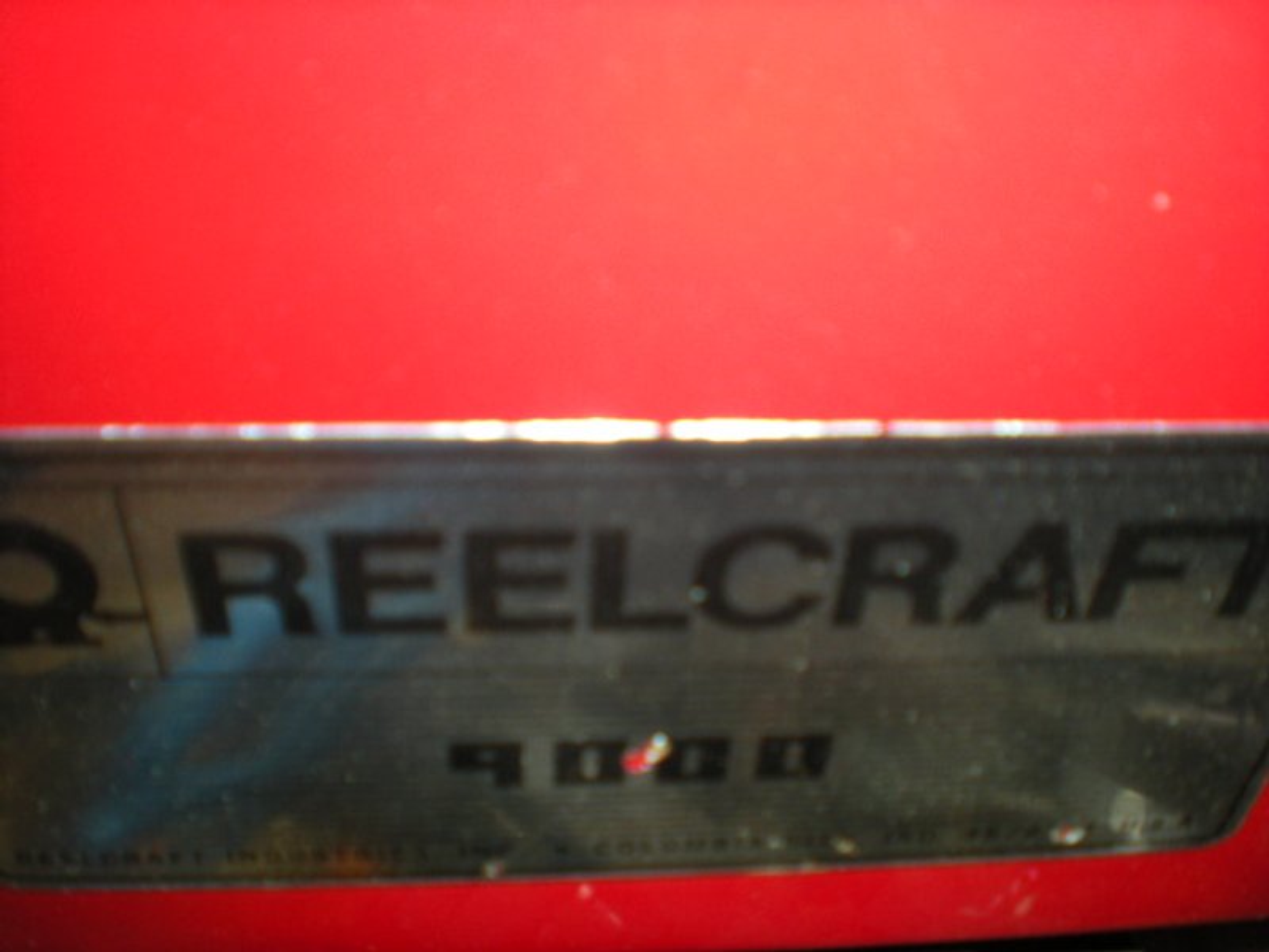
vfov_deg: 37.7
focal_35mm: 38
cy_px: 476
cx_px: 634
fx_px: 1393
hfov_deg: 49.0
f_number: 3.1
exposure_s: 1/60
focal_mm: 6.3
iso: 64
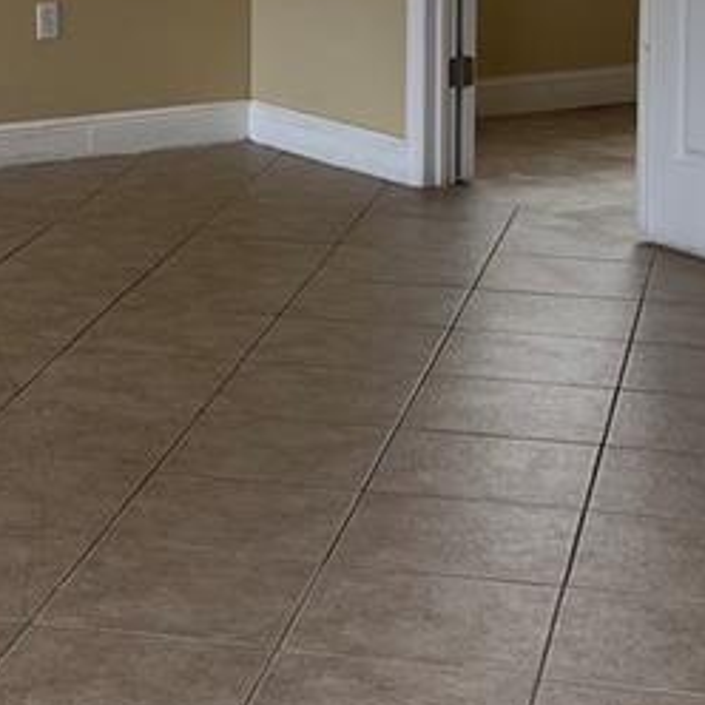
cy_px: -51
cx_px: 82
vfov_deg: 15.3
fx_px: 2558
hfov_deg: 15.5
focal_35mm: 111
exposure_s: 1/171
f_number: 1.5
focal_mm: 5.7
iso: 50
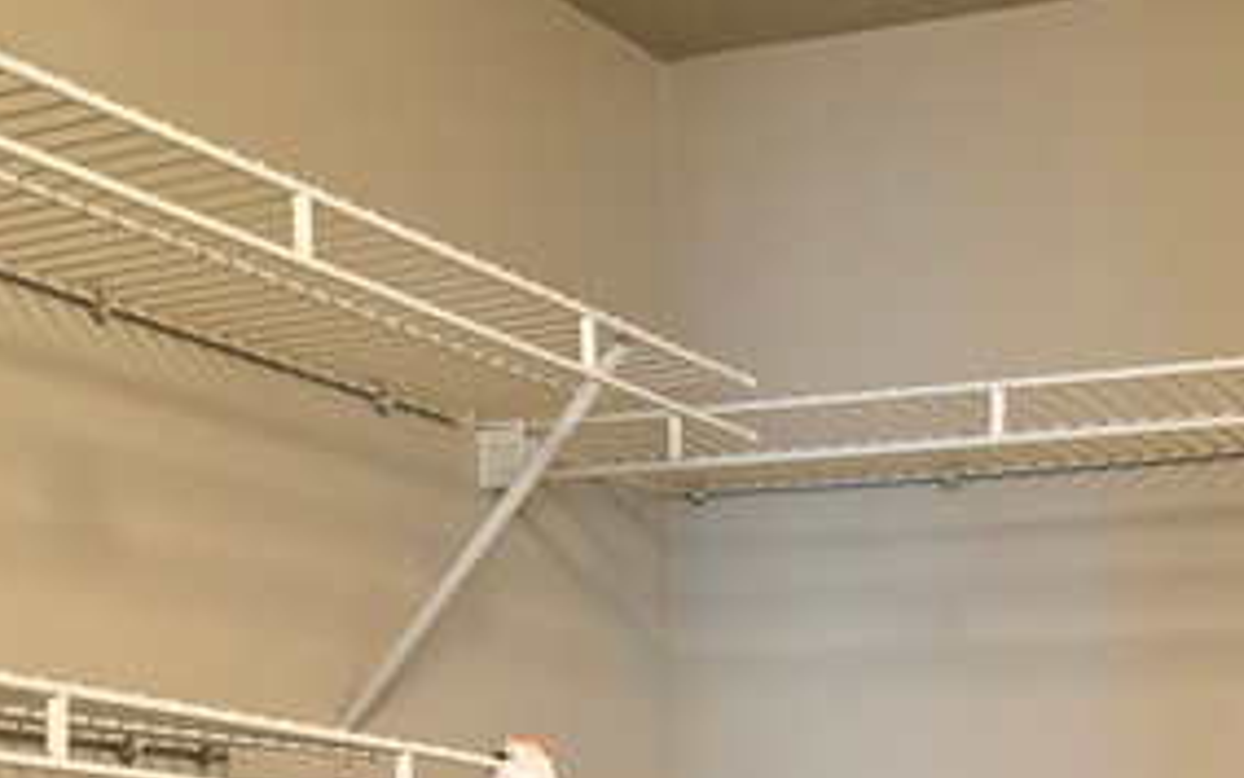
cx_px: 1002
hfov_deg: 29.1
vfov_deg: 15.5
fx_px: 2340
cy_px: 1508
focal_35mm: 69
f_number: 1.78
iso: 200
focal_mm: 6.76
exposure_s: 1/60
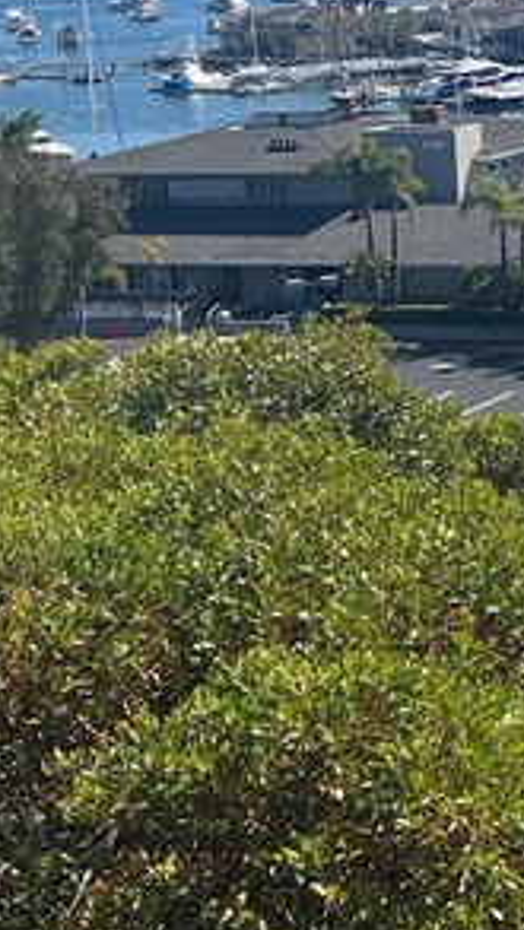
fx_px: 2443
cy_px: 57
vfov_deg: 21.0
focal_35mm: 99
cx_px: 1007
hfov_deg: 11.2
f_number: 1.5
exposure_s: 1/6211
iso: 50
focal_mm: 5.7
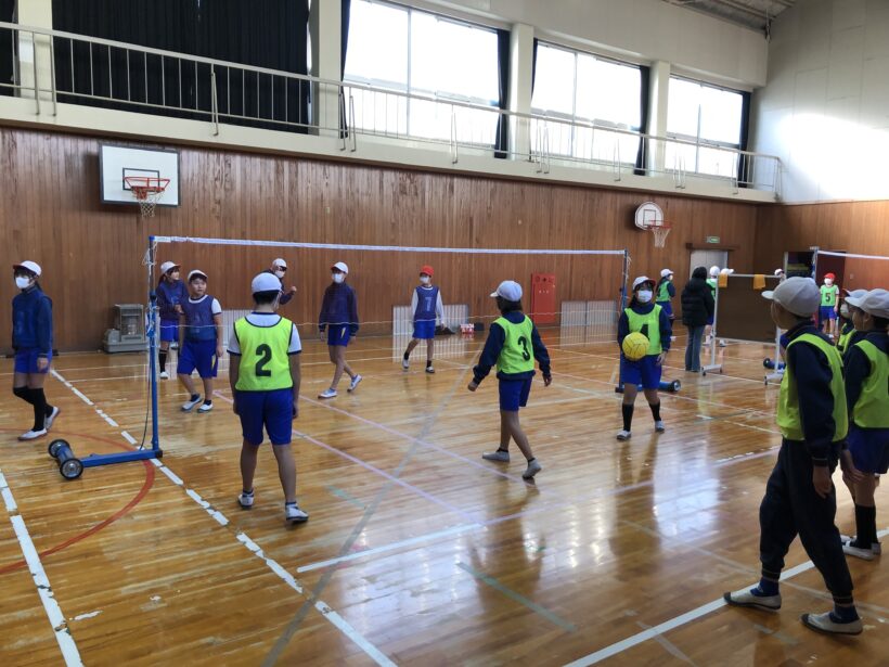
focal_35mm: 28
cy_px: 334
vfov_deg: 49.7
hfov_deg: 63.4
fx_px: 719
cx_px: 444
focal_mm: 3.99
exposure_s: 1/40
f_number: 1.8
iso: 25
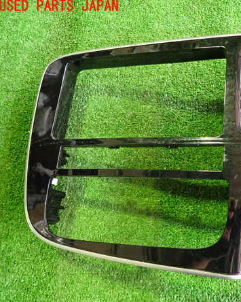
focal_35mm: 33
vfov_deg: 54.2
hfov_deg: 42.2
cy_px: 151
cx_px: 199
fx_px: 294
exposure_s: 1/40
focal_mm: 4.5
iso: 500
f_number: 2
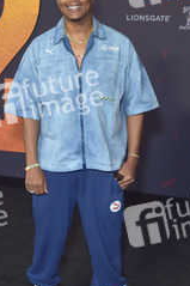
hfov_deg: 23.7
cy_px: 159
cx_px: 77
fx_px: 452
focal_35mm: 57
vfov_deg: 35.0
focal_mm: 34
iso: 640
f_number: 6.3
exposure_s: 1/250
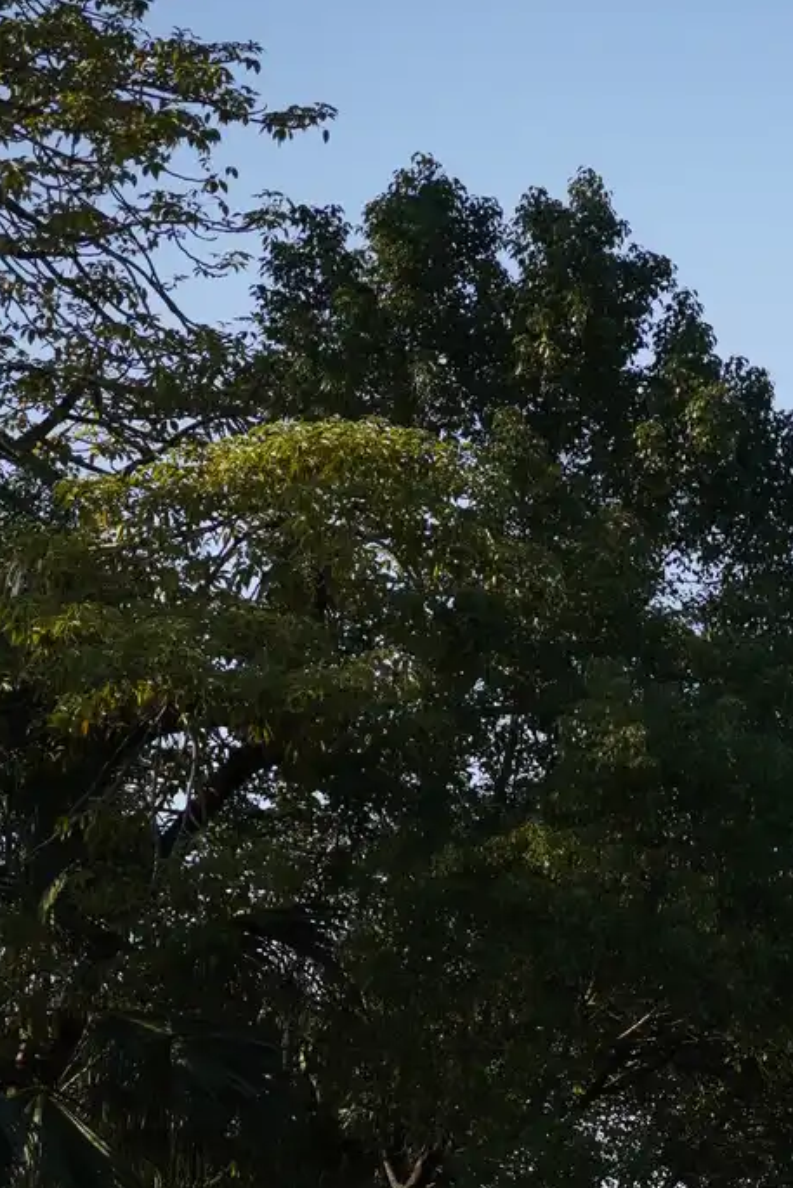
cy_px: 1504
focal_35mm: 197
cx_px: 977
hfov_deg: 6.9
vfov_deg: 10.2
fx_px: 6505
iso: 100
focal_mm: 50
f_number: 2.8
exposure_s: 1/1000
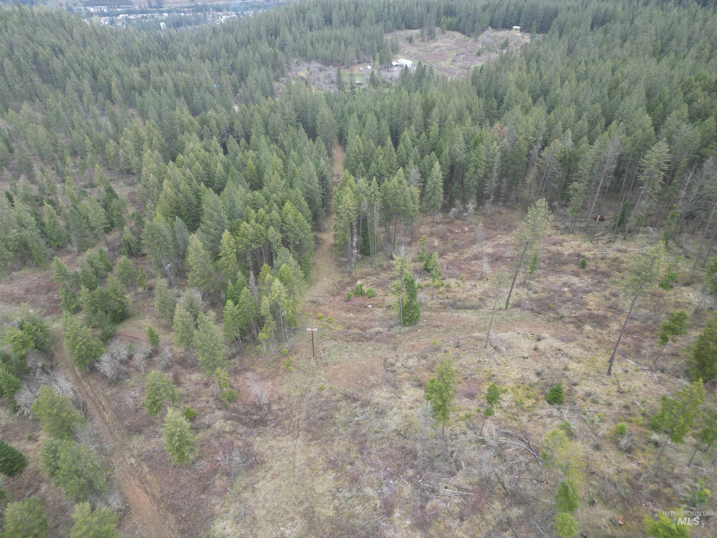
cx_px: 358
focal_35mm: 24
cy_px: 269
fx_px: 497
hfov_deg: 71.6
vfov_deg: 56.8
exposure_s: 1/400
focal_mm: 6.72
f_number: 1.7
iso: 100
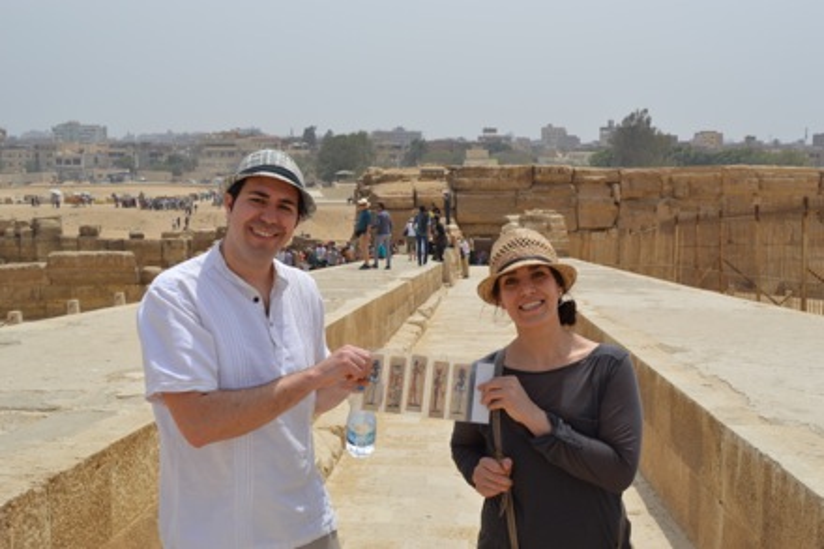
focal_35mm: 39
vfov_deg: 34.2
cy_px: 274
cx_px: 412
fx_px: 892
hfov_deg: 49.6
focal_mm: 26
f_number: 9
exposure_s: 1/320
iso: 100
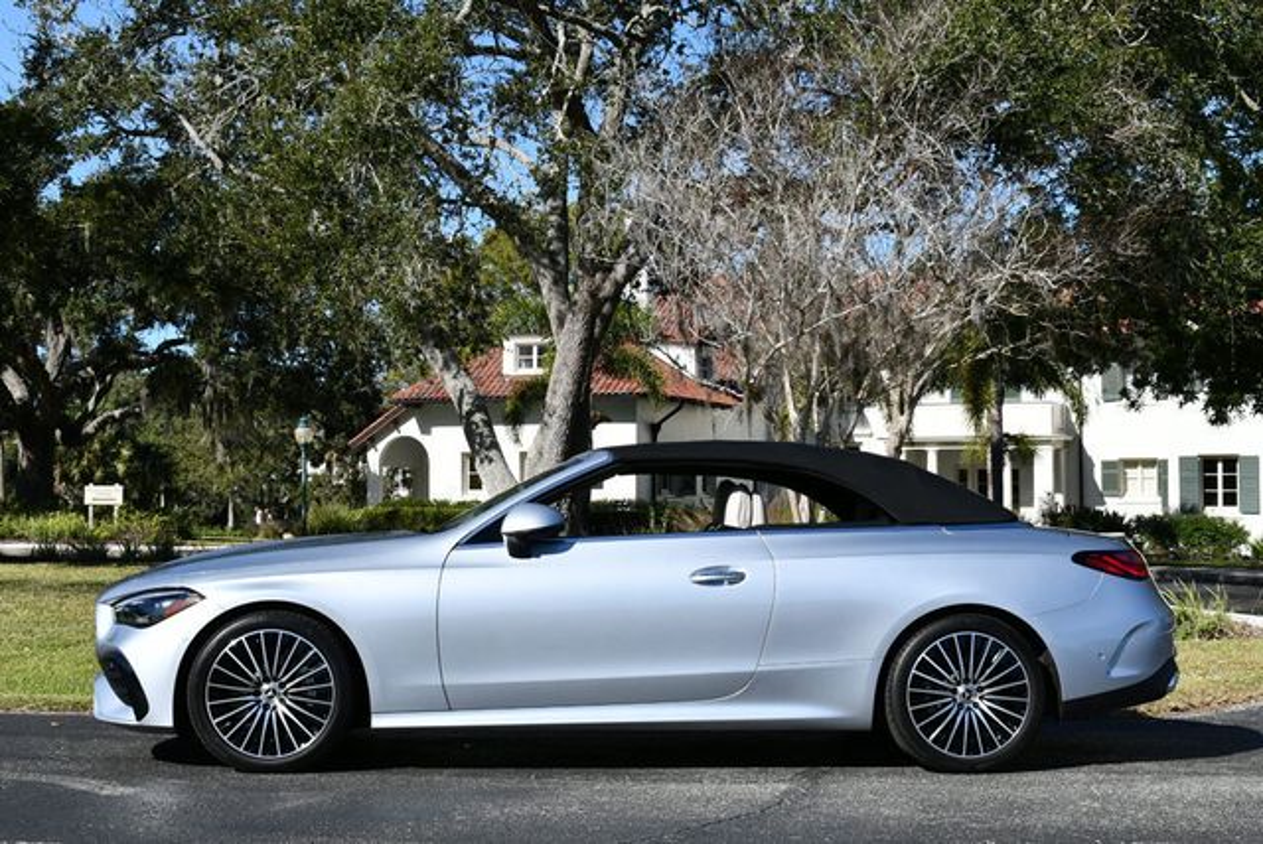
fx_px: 1896
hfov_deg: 36.8
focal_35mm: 54
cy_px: 422
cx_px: 632
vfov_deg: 25.1
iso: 100
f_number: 9
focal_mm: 27
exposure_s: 1/320
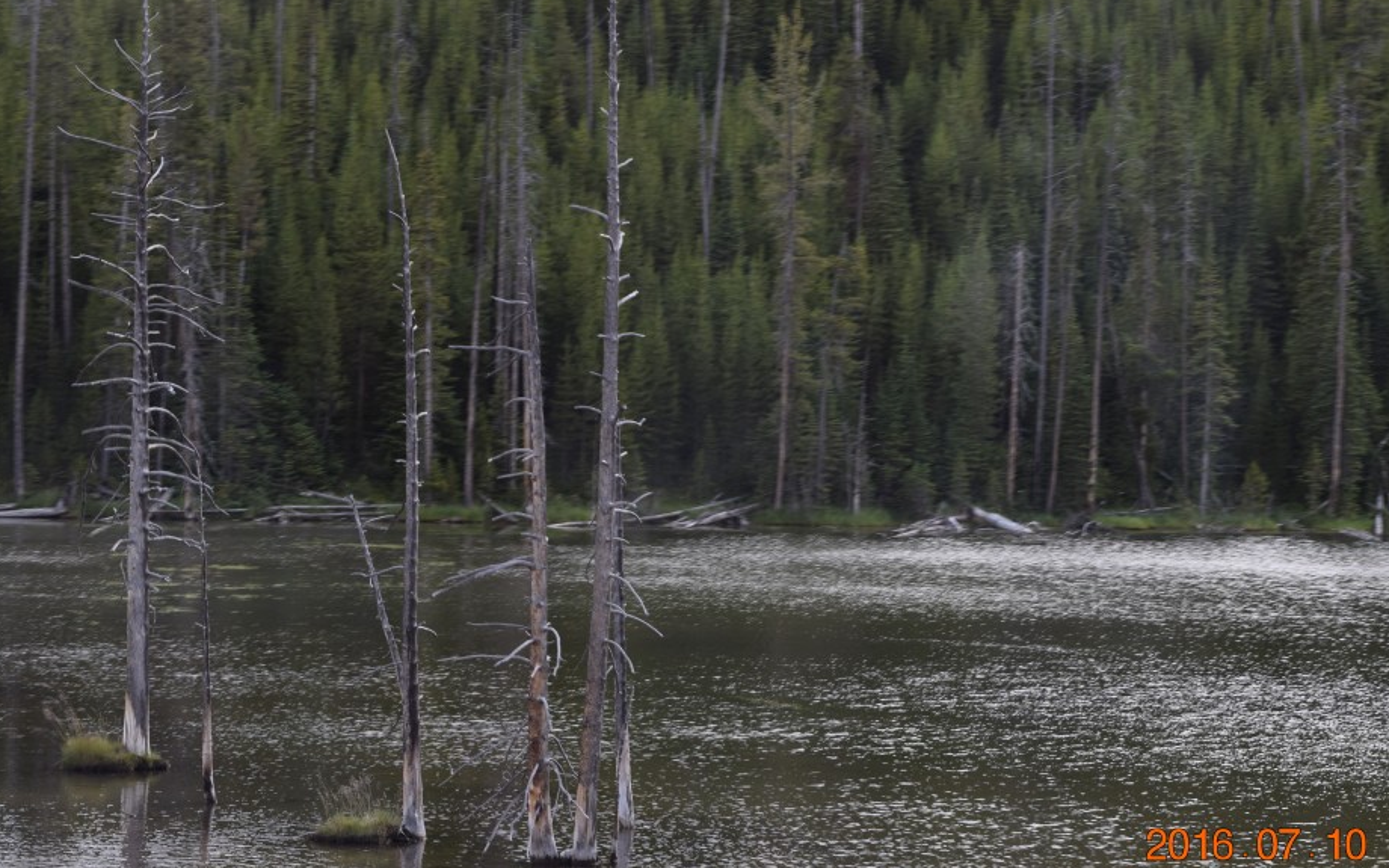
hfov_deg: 22.2
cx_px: 740
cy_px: 408
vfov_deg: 14.0
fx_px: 3542
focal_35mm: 94
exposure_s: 1/250
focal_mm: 55
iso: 400
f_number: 8
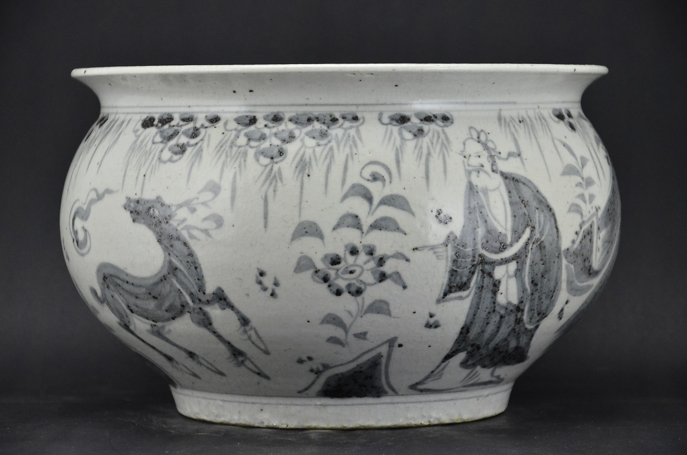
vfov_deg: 9.9
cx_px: 344
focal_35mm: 138
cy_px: 228
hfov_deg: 14.9
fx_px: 2628
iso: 1100
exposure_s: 1/40
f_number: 6.3
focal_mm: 92
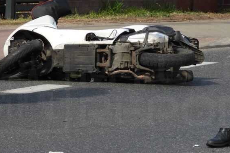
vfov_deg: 3.4
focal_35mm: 402
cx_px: 143
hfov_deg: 5.1
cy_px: 96
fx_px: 2568
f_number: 4.5
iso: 100
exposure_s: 1/400
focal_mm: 38.6
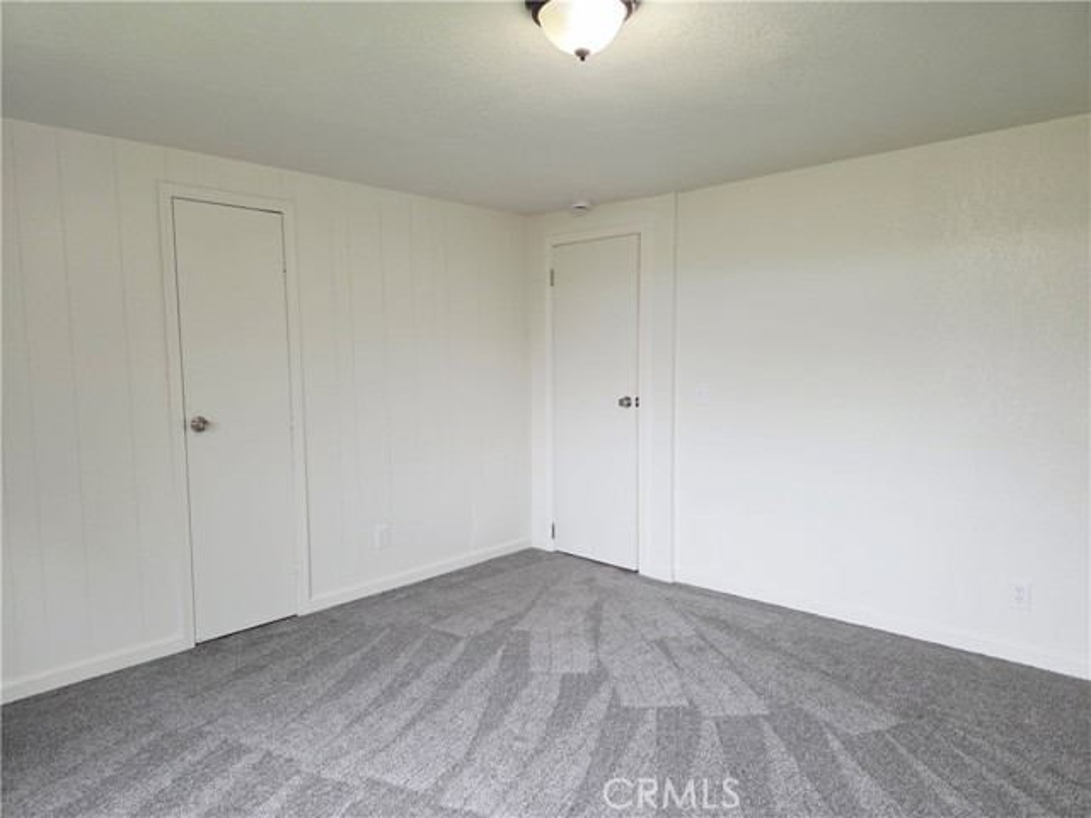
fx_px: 725
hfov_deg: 73.9
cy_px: 409
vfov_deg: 58.9
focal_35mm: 23
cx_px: 546
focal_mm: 6.3
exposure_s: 1/120
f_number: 1.7
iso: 400
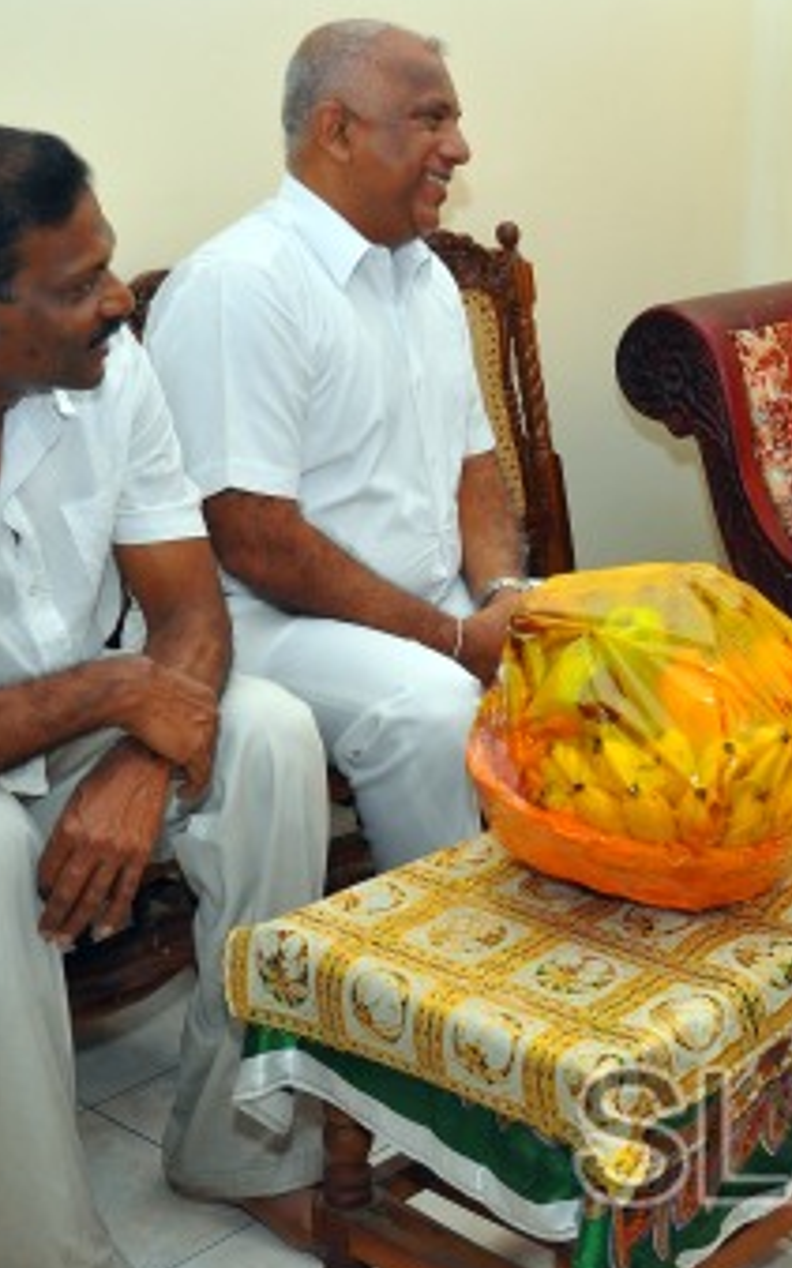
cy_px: 596
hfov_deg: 19.7
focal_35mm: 65
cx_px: 676
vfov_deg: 31.5
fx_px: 2247
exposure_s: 1/160
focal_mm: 24
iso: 500
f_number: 5.6
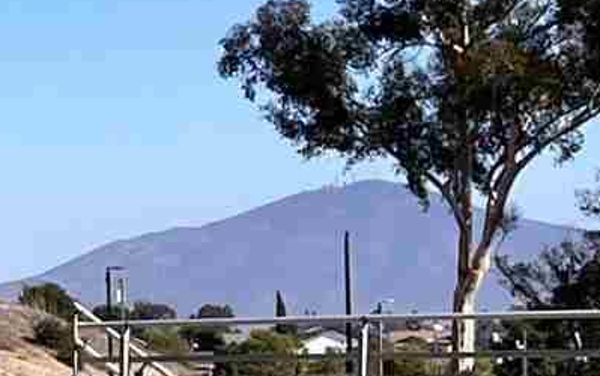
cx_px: -1074
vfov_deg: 6.2
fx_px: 3469
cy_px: 411
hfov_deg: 8.6
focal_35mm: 212
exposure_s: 1/4831
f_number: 1.5
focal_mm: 5.7
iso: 50
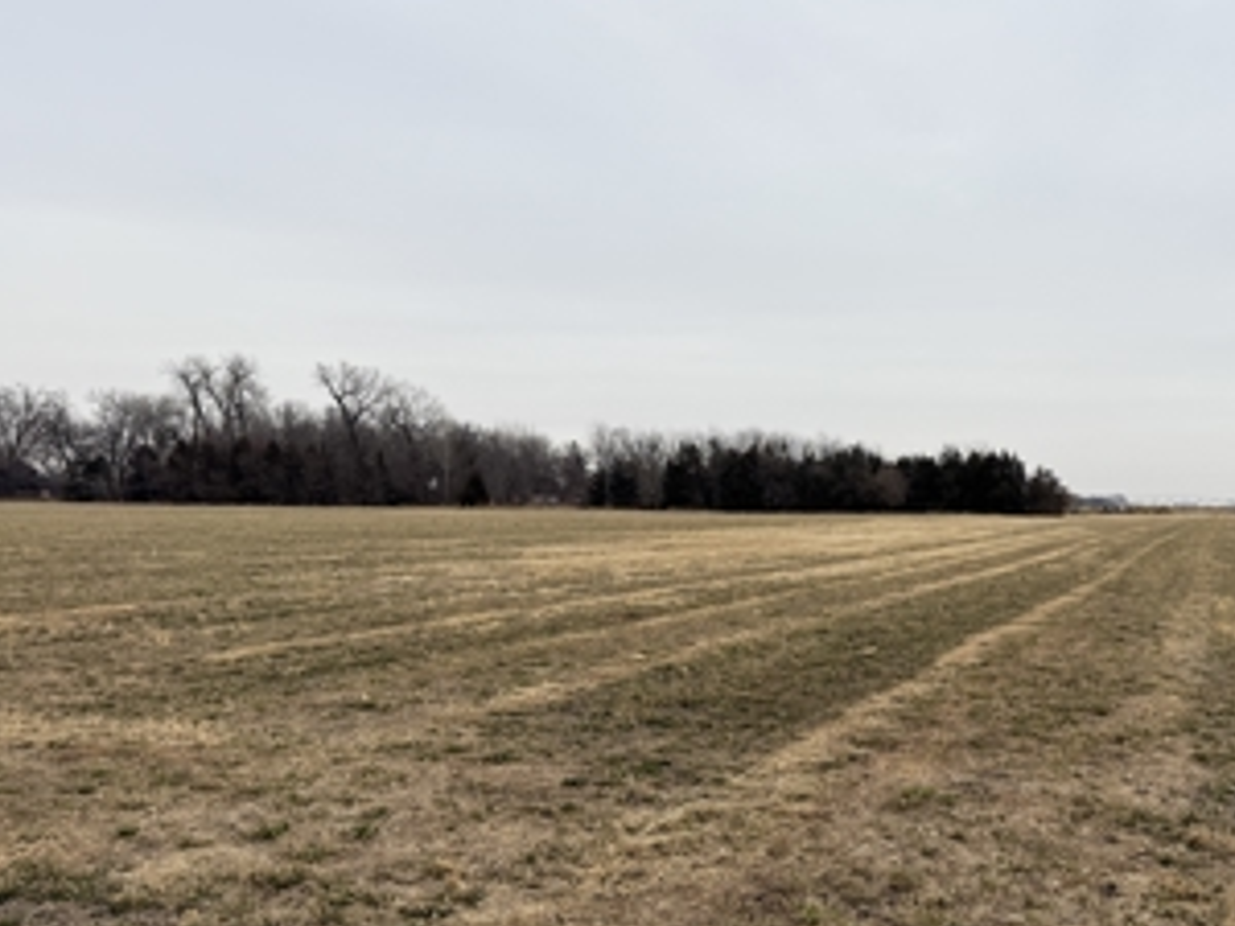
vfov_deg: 43.7
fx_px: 1142
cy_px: 589
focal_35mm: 32
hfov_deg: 56.2
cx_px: 766
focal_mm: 6.76
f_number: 1.78
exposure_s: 1/702
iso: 80
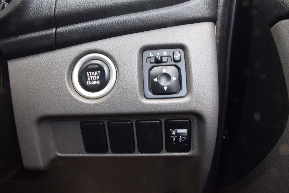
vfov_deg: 47.9
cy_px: 96
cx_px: 144
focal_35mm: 27
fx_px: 217
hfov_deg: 67.4
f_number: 20
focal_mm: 18
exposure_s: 1/4
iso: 1000
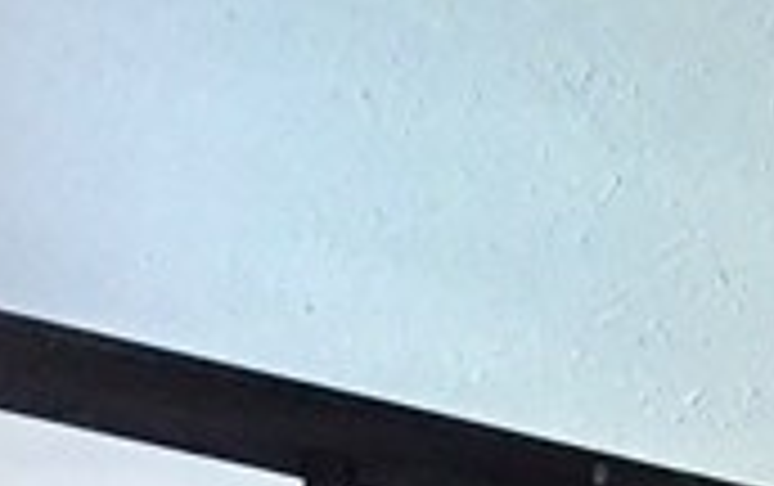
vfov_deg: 6.4
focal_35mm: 183
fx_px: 3865
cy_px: 1647
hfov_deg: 10.3
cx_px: 1683
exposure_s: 1/30
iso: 125
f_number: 2.2
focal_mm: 4.15
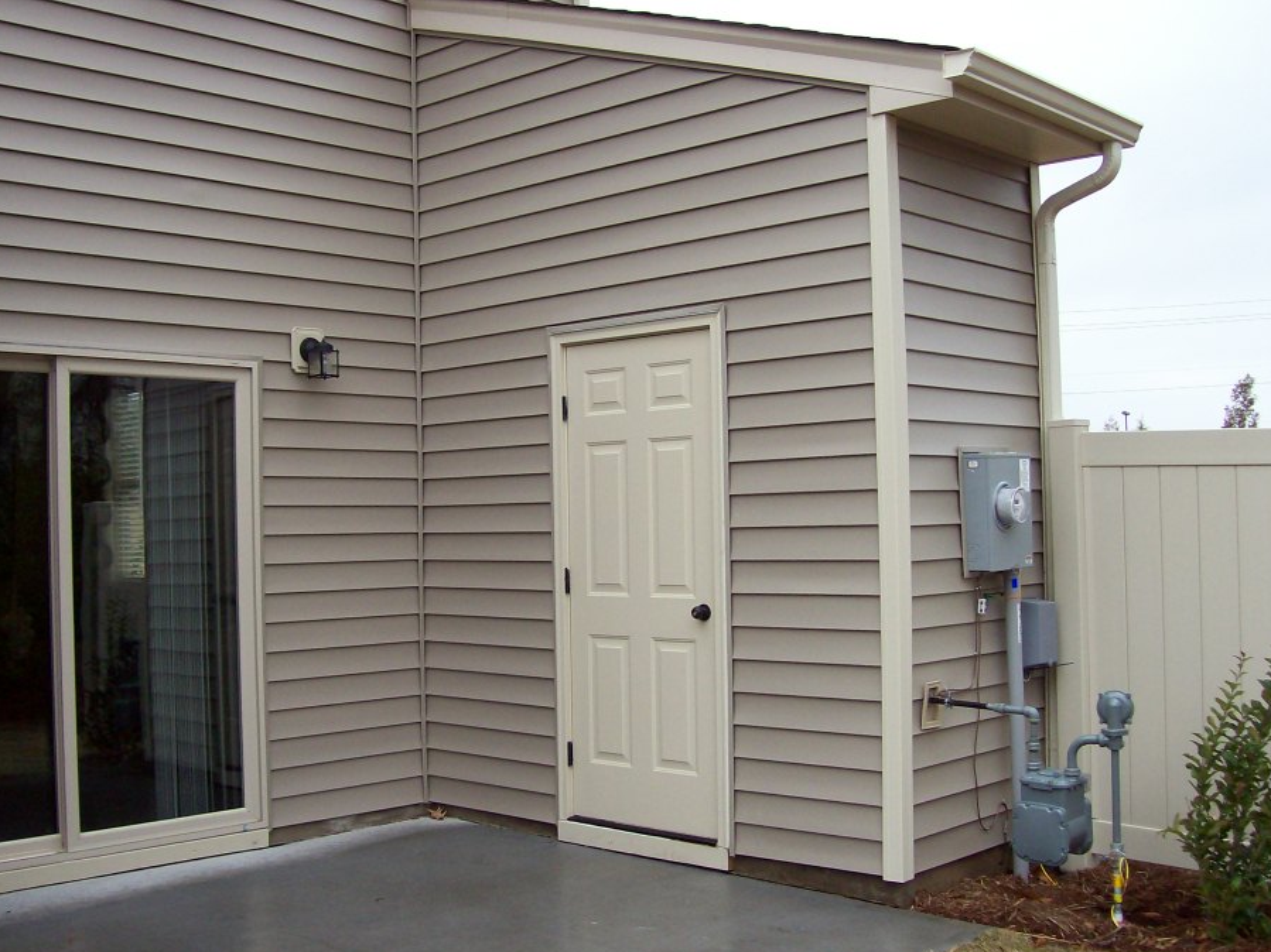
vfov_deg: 35.1
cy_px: 496
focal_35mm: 41
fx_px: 1505
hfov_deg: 45.7
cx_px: 560
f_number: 2.7
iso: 80
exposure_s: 1/480
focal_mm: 6
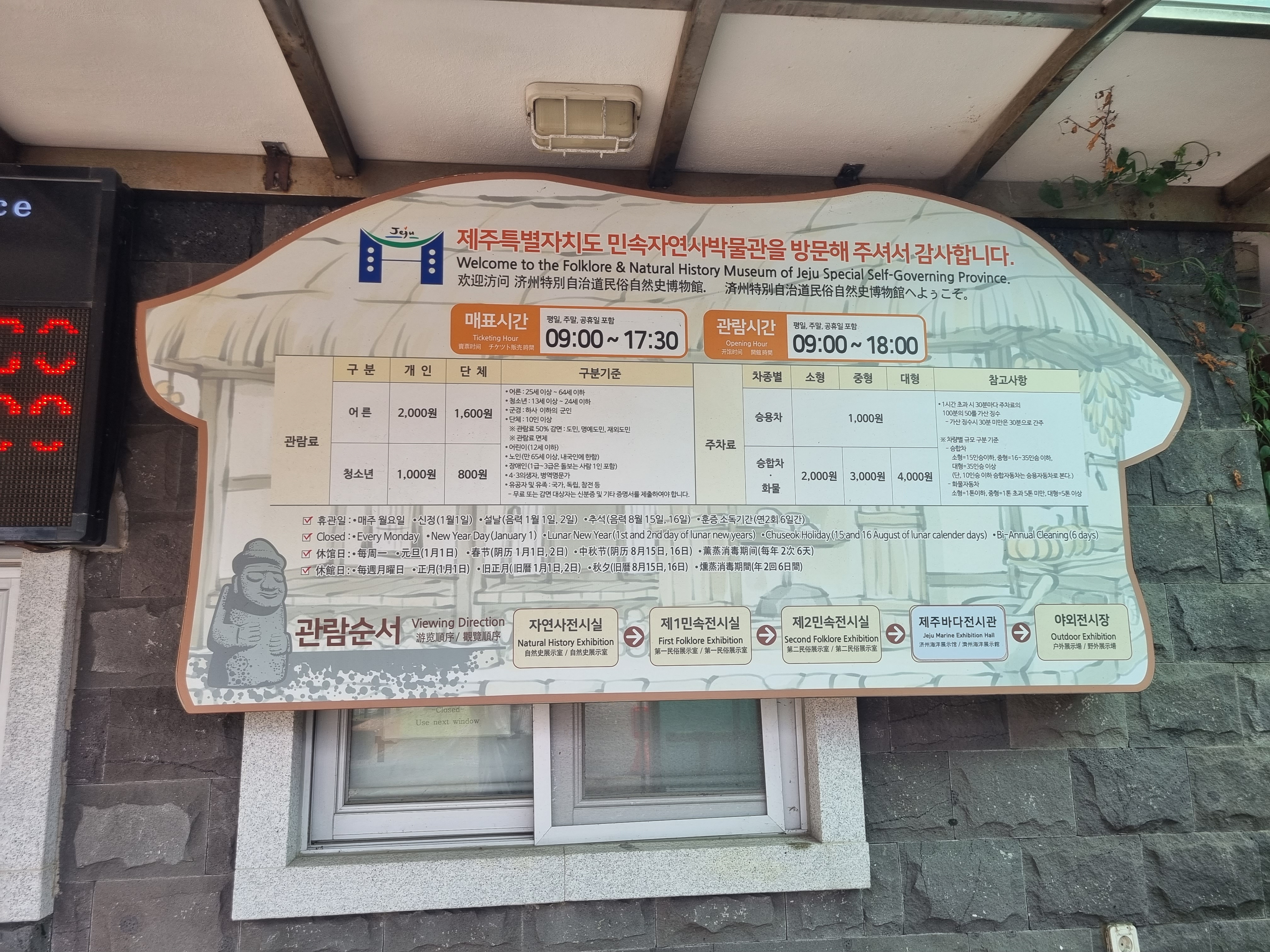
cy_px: 476
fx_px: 954
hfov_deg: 67.3
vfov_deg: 53.1
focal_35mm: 26
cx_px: 635
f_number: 1.8
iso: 50
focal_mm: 5.4
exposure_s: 1/402
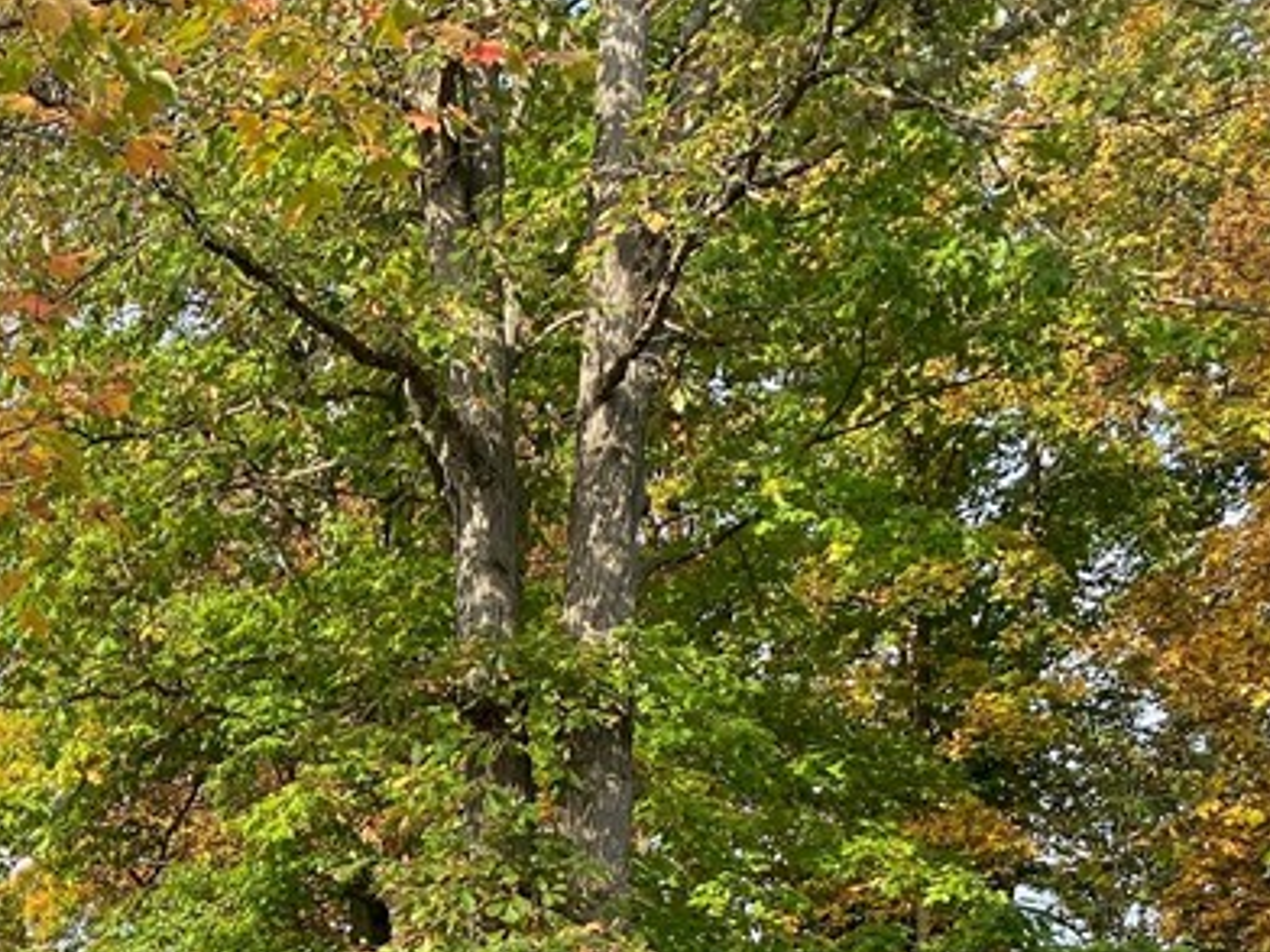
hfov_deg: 25.2
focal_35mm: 68
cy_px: 1237
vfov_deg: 19.9
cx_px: -314
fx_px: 2495
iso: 32
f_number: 1.8
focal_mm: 4.25
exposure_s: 1/728
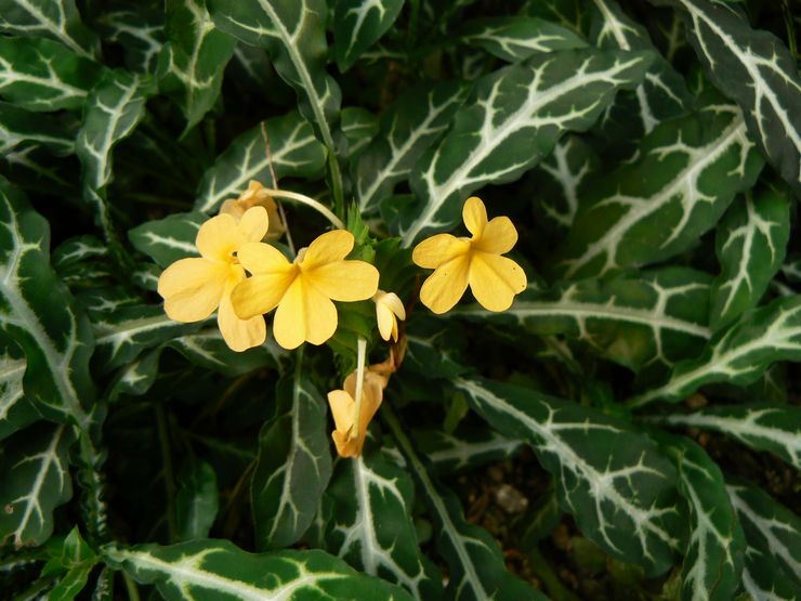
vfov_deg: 39.7
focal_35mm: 36
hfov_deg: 51.4
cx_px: 400
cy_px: 300
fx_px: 833
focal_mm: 6
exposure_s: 1/40
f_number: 2.8
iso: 80
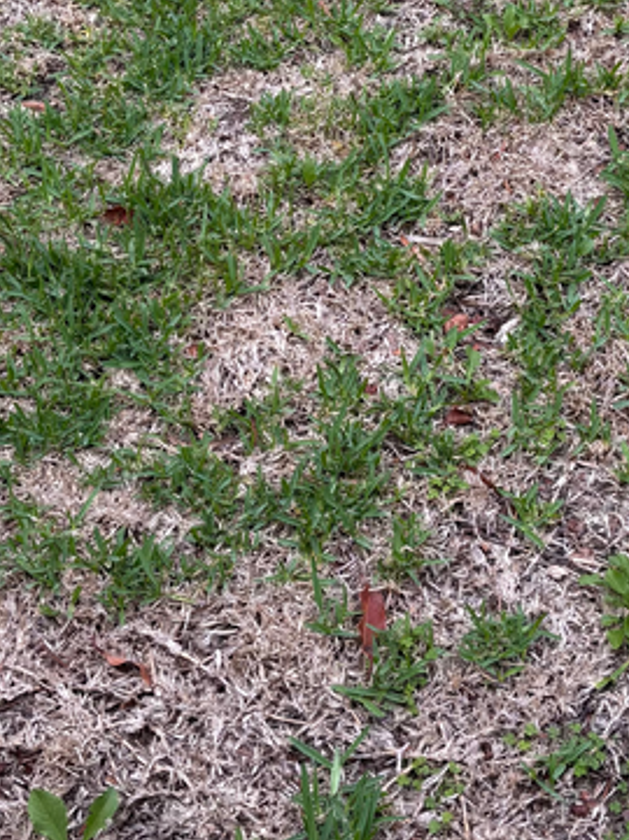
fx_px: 1747
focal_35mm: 72
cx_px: 455
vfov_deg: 26.7
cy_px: 215
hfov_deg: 20.3
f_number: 1.6
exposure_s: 1/356
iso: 50
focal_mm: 5.96
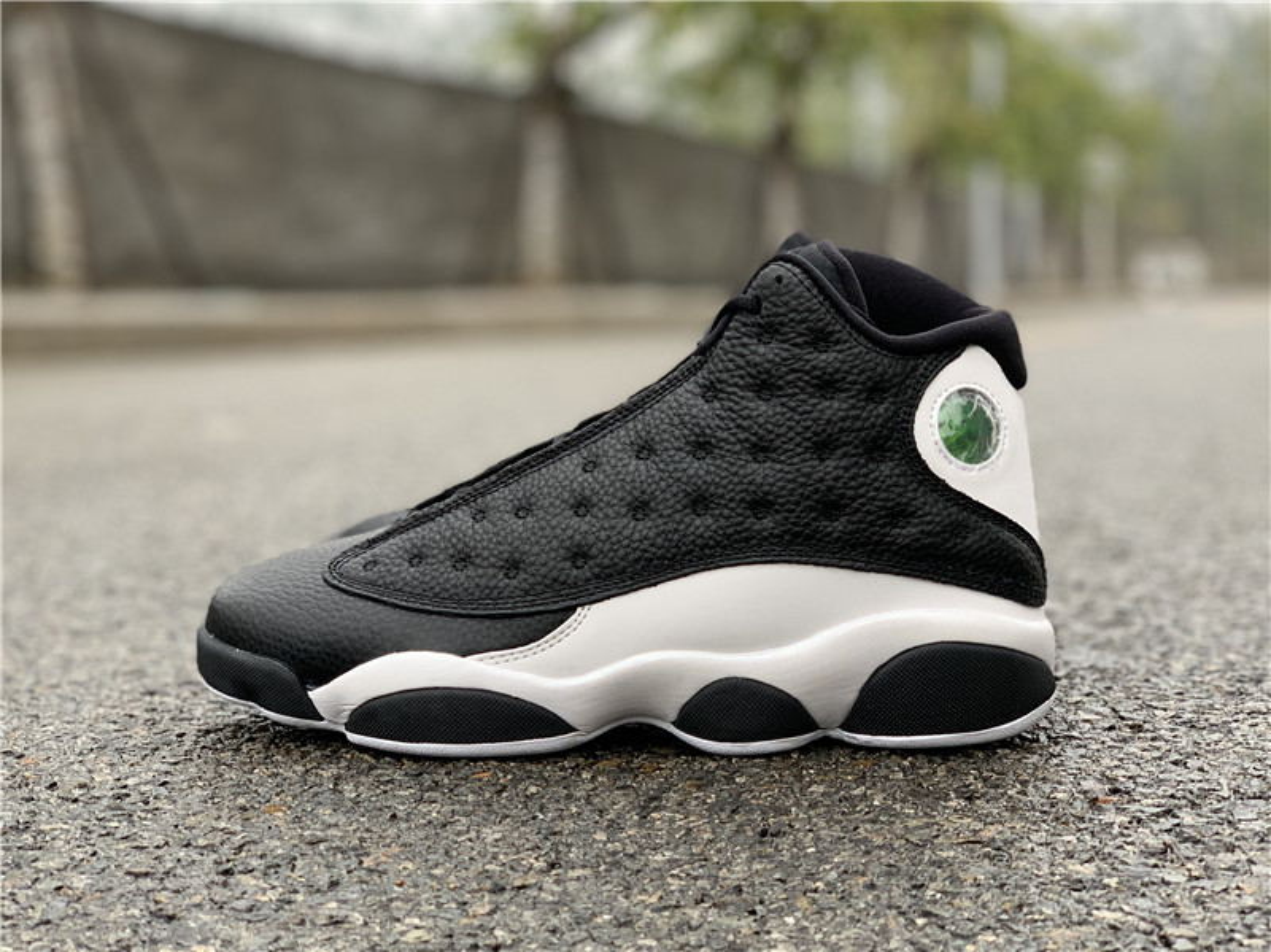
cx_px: 636
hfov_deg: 36.8
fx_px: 1908
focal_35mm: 52
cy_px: 476
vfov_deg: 28.0
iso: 64
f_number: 2.4
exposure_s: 1/122
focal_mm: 6
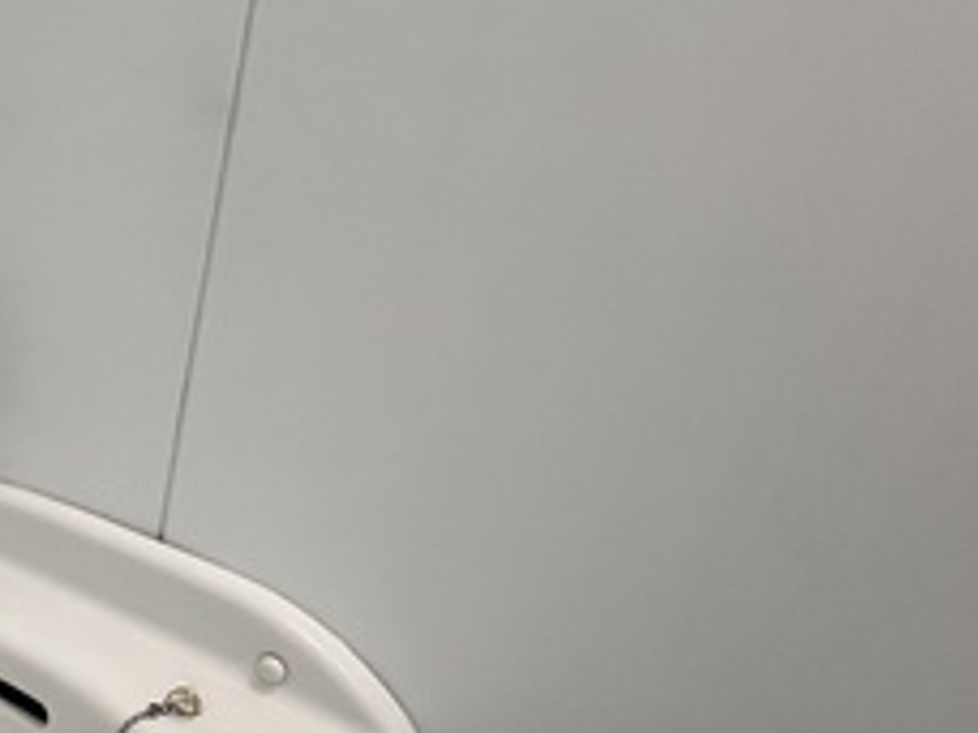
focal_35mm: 32
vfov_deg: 43.2
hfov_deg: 44.5
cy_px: 523
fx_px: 904
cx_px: -77
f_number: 1.8
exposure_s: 1/120
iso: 200
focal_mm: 1.57
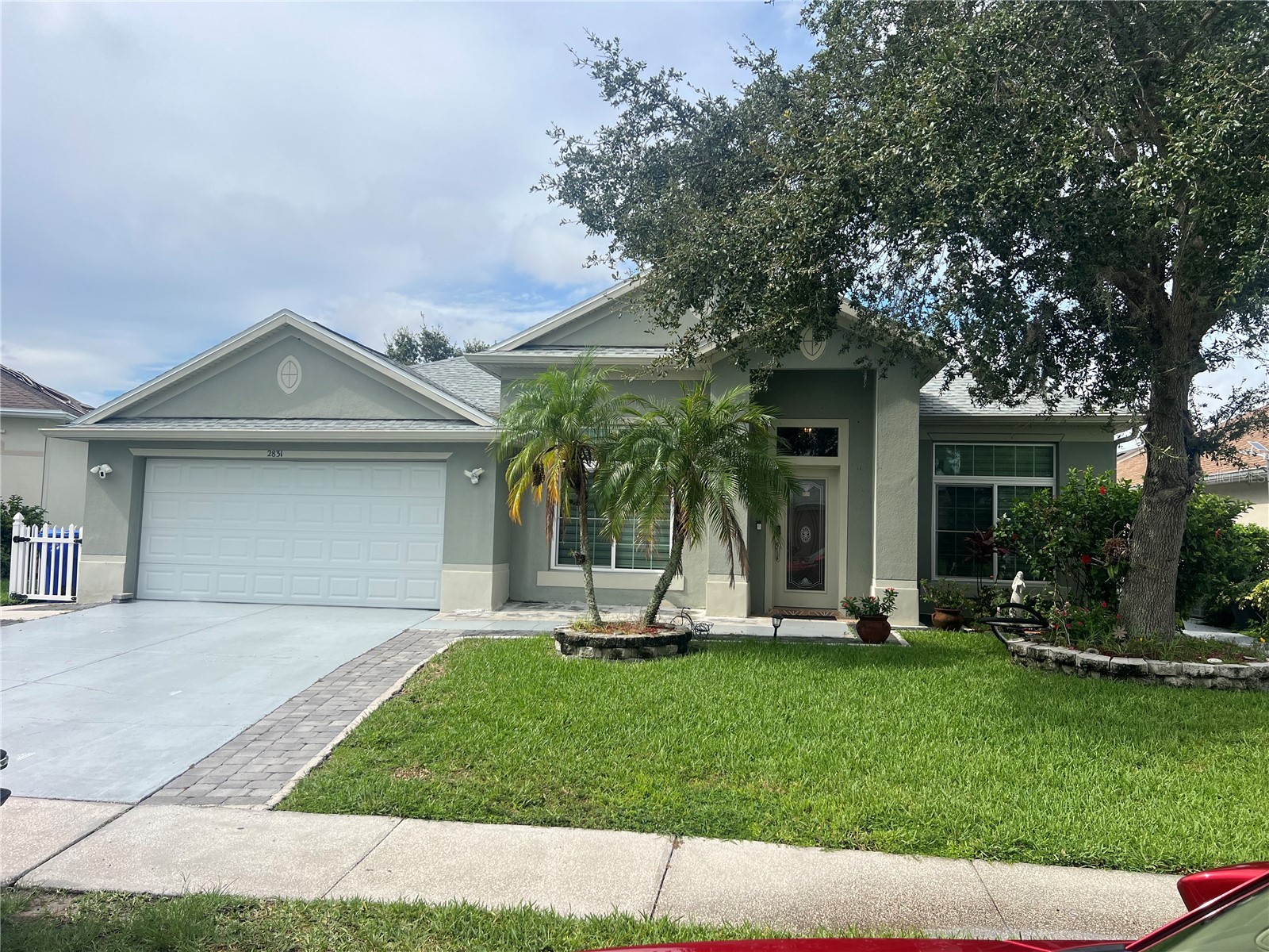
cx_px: 634
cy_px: 476
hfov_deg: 67.3
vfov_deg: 53.1
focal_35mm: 26
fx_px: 953
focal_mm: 5.7
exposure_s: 1/3165
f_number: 1.5
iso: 50
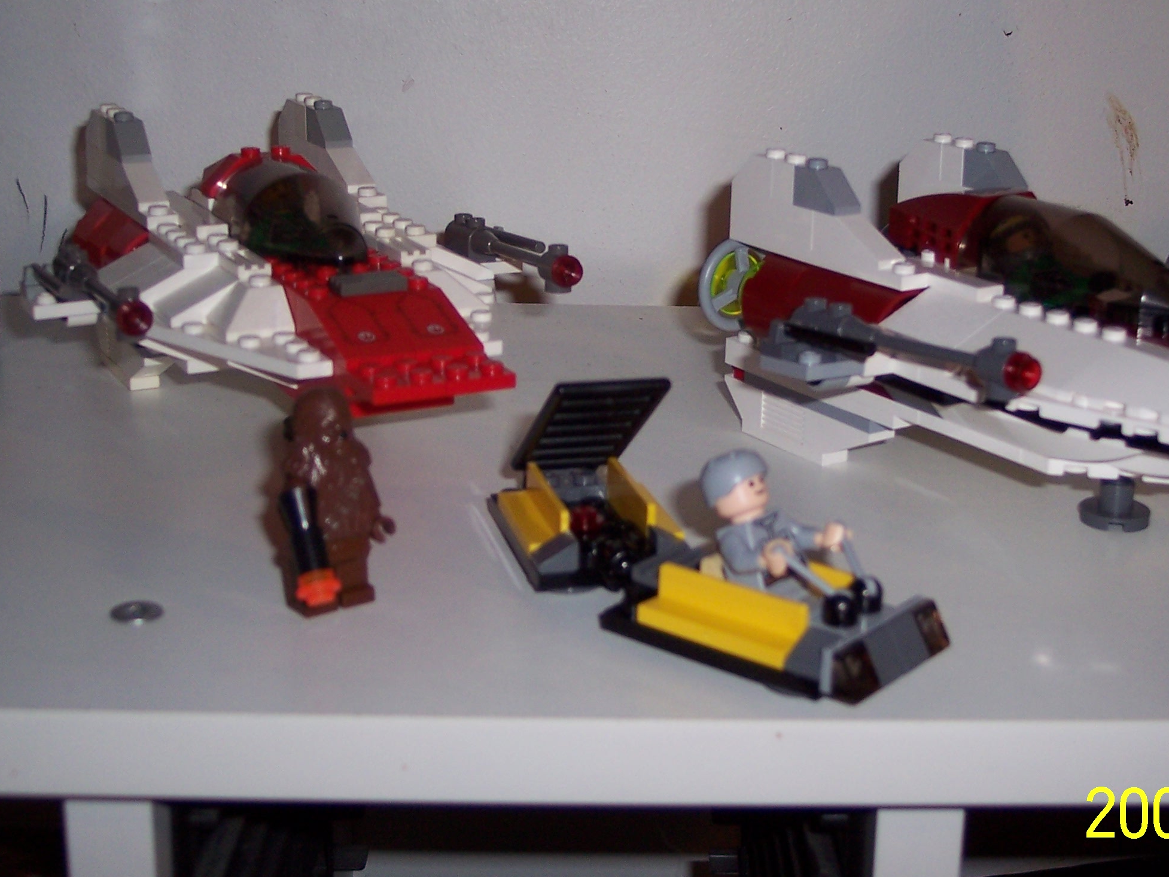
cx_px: 656
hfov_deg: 33.7
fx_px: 1925
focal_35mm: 57
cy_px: 334
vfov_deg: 25.6
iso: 100
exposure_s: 1/60
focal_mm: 8
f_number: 2.8
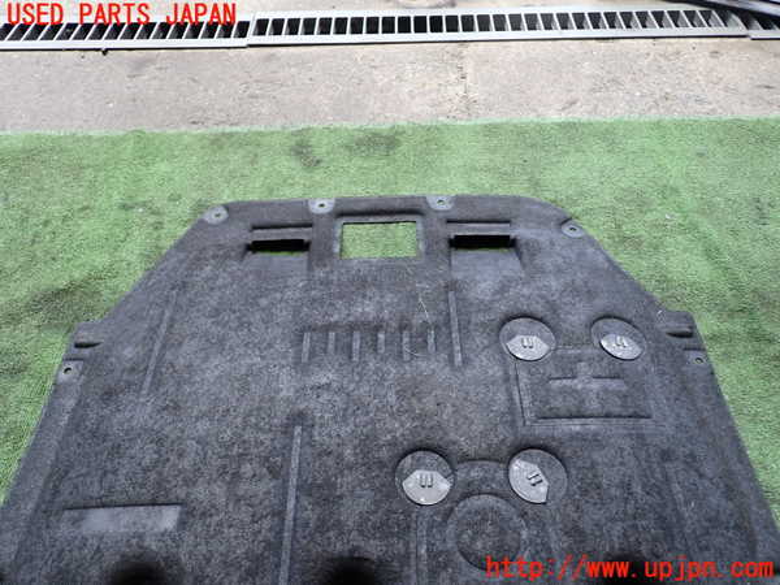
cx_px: 390
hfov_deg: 69.4
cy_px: 292
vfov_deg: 54.9
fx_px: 563
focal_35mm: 25
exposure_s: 1/125
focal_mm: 4.5
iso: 100
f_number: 2.8
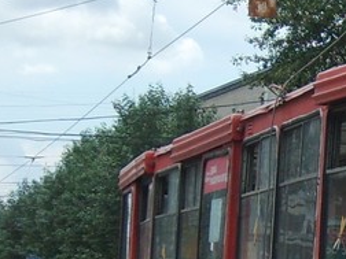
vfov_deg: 7.0
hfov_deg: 9.1
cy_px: 259
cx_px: 540
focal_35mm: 211
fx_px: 2109
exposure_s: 1/750
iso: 50
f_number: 3.3
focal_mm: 8.7
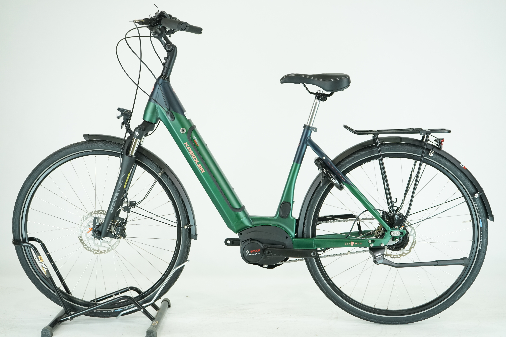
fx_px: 745
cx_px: 253
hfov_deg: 37.5
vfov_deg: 25.5
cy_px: 168
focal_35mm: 53
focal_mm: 53
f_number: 5.6
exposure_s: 1/200
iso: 1600
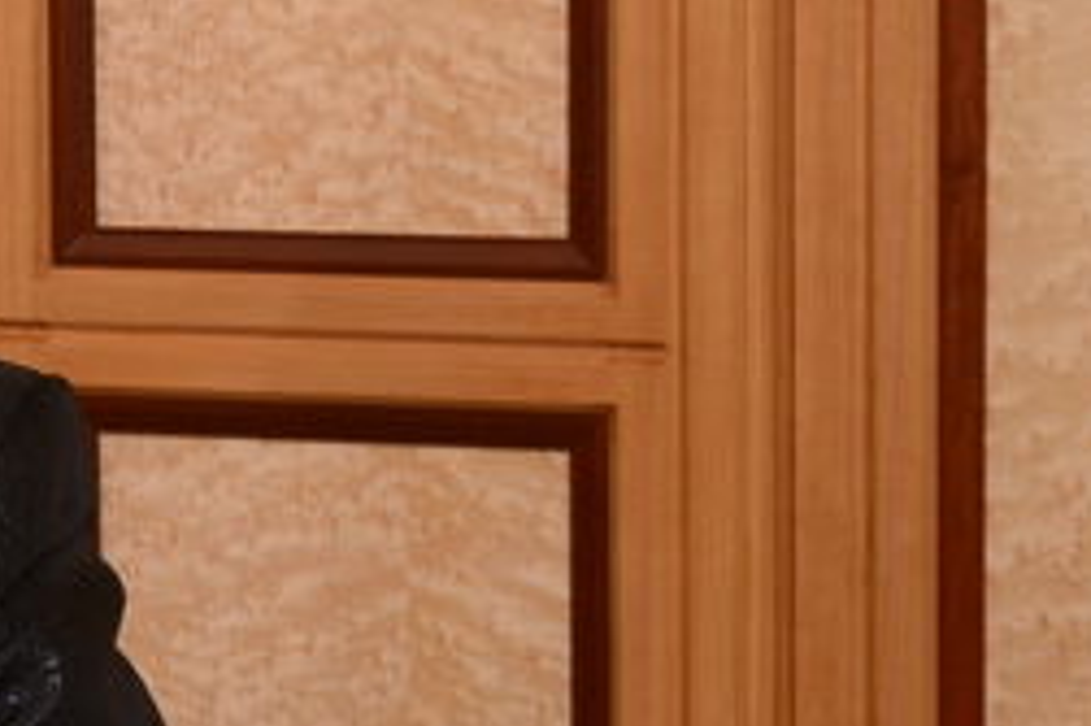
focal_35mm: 279
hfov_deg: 6.9
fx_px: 8449
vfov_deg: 4.9
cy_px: 180
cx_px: -1786
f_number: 7.1
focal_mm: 50
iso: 400
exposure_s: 1/200
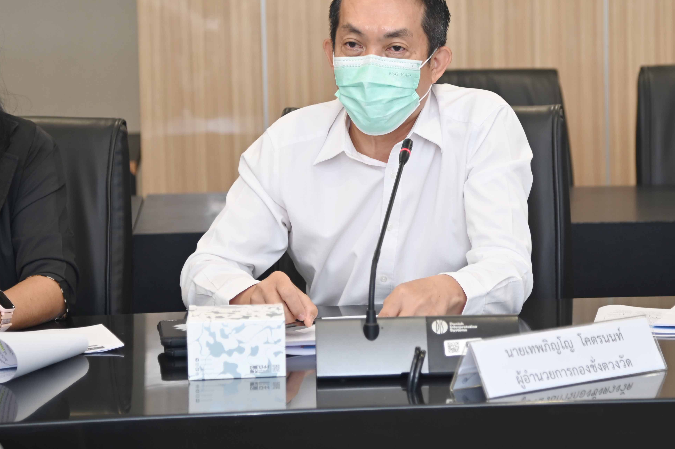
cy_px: 100
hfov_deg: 15.3
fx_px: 2511
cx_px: 416
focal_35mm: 134
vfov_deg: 10.2
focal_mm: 86
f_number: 4
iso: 320
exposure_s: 1/60
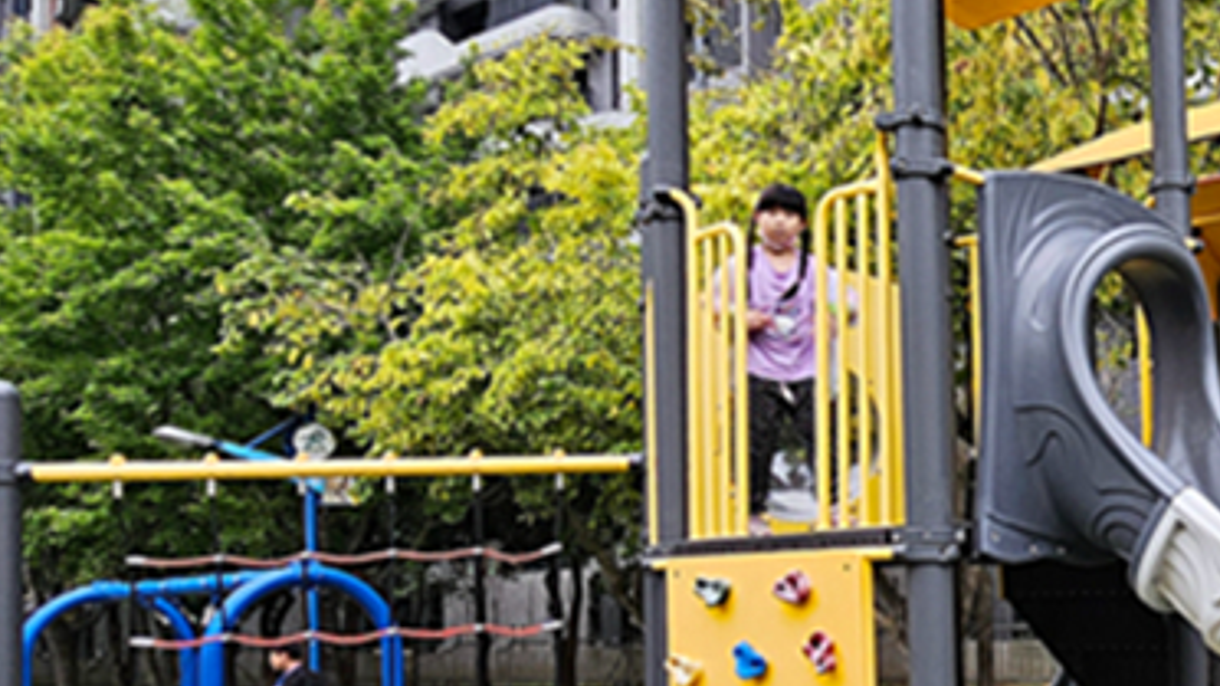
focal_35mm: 39
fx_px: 1261
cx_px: 1200
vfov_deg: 29.8
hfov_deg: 44.5
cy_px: 532
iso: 64
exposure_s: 1/120
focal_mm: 2.2
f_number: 2.2
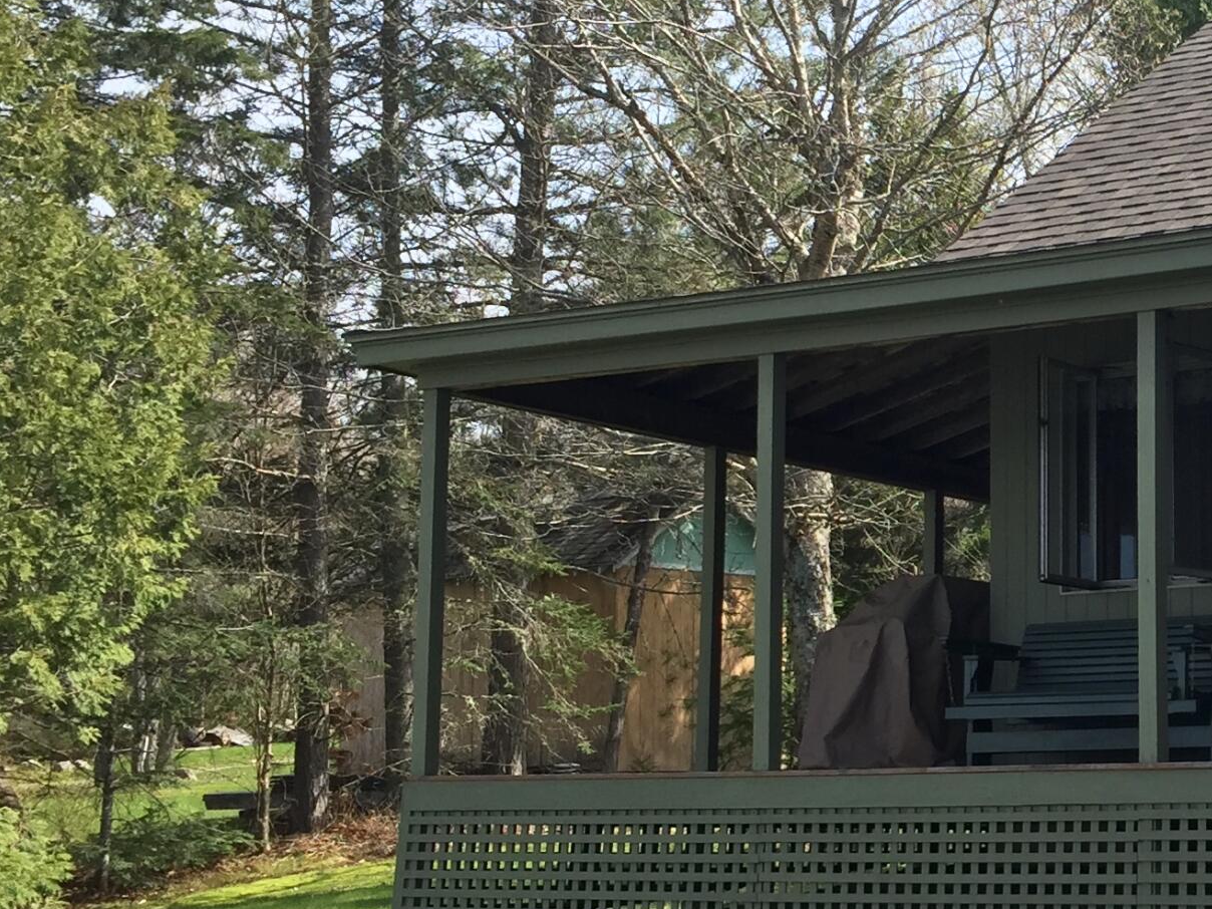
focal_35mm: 72
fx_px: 2521
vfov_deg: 20.4
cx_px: 1343
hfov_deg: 25.1
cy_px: 523
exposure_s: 1/989
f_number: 2.2
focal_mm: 4.15
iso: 32
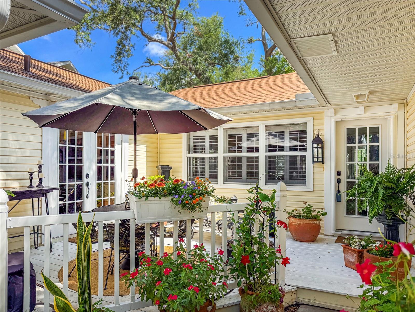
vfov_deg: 56.8
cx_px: 208
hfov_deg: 71.6
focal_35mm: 24
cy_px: 156
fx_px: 288
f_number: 1.8
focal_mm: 6.76
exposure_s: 1/2100
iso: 100
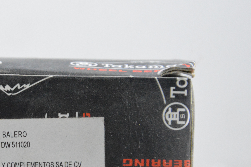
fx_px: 2138
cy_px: 148
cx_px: 20
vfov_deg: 4.5
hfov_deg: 6.7
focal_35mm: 307
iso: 3200
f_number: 8
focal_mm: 105
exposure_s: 1/100
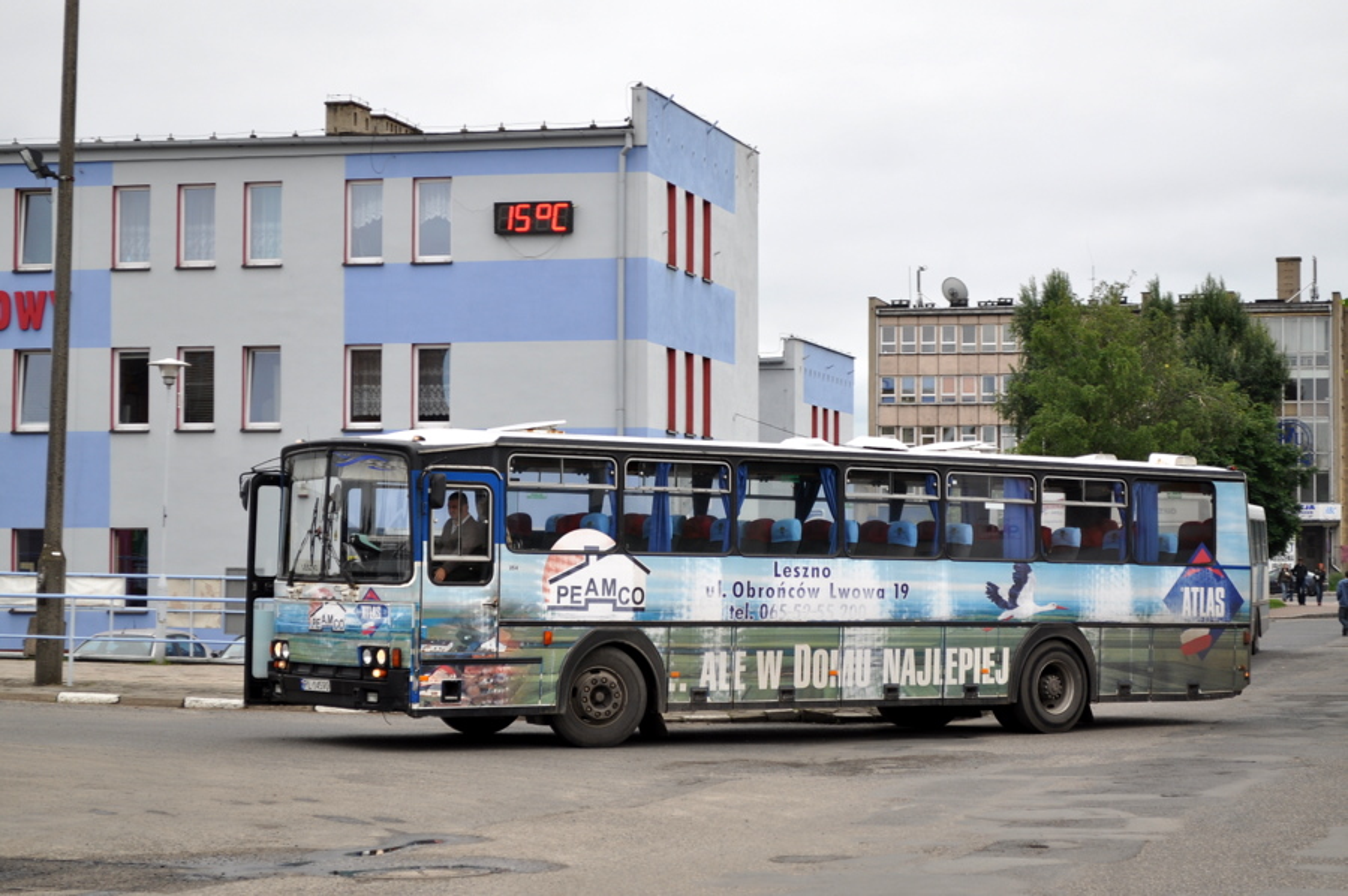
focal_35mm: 82
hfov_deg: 24.6
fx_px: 3086
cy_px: 448
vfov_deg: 16.5
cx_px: 674
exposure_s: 1/250
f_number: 8
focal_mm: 55
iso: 200
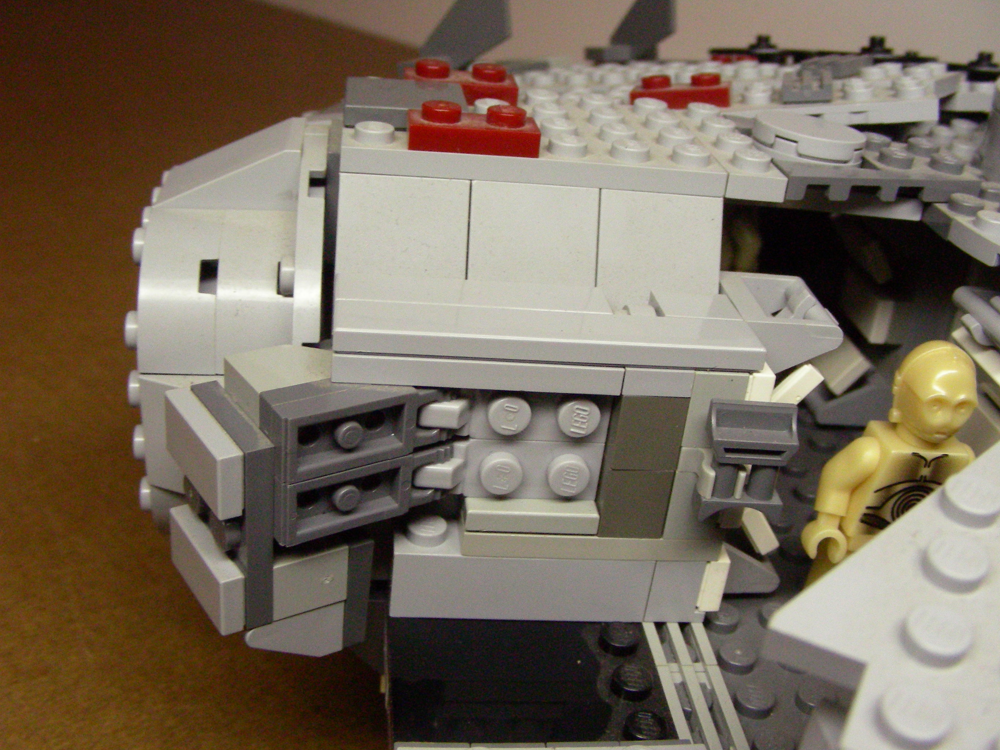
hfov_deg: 47.9
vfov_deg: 36.8
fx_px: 1127
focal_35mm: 39
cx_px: 509
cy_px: 384
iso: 400
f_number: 3.5
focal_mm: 6.3
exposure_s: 1/66.6
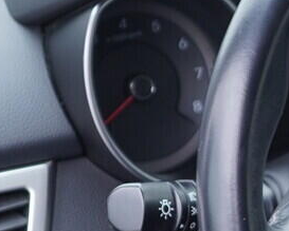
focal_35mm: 178
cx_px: 514
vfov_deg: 8.7
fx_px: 1524
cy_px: 179
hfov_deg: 10.2
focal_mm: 24
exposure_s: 1/40
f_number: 2.8
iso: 250
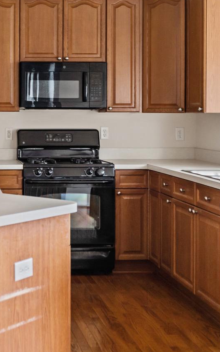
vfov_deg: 30.8
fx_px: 633
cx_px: -18
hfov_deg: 19.0
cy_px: 111
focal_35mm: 66
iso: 400
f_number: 4
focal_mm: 27
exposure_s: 1/13
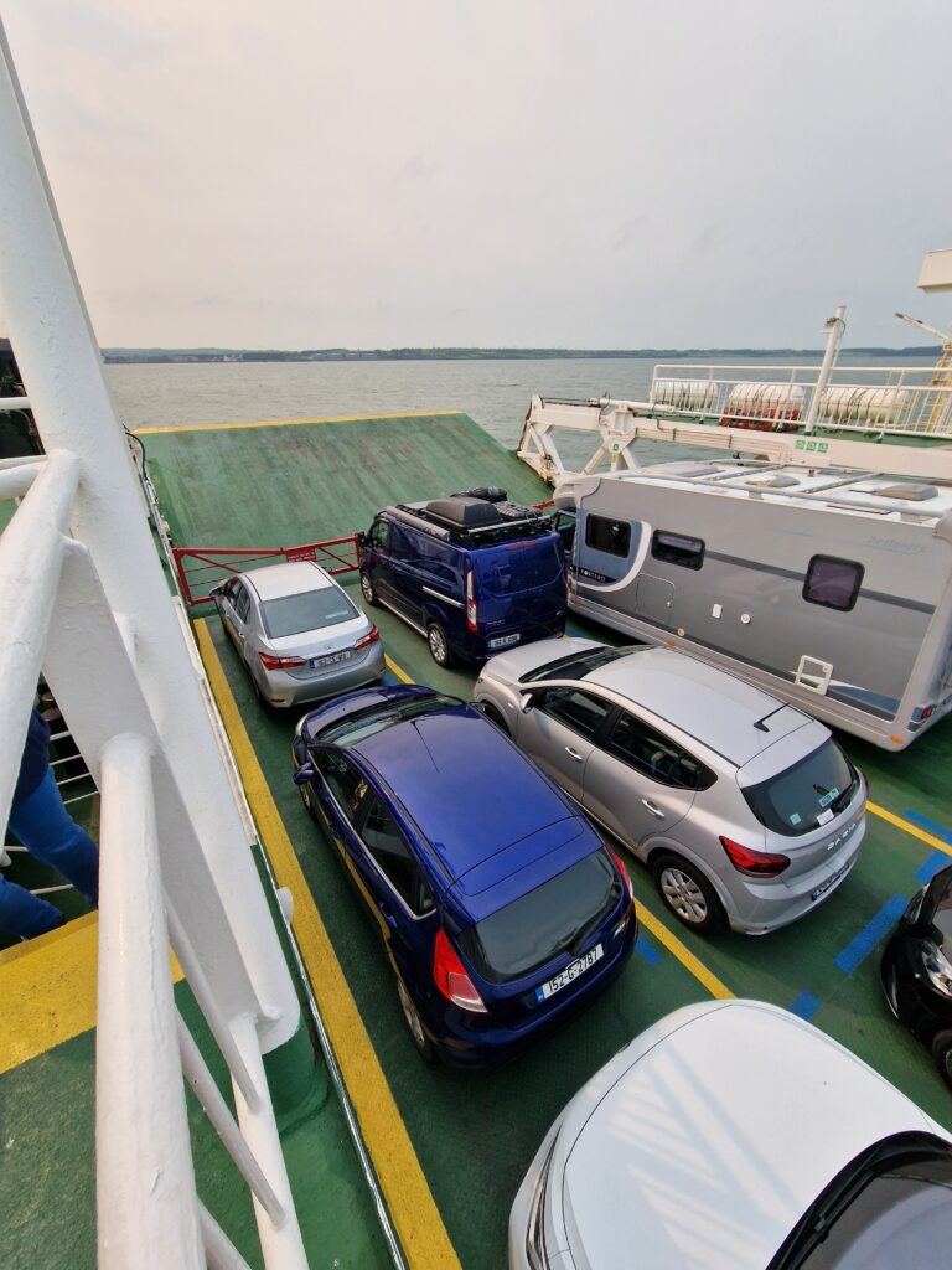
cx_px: 476
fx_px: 477
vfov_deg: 106.2
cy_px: 635
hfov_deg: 89.9
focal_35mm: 13
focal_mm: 2.2
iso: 50
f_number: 2.2
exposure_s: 1/2200
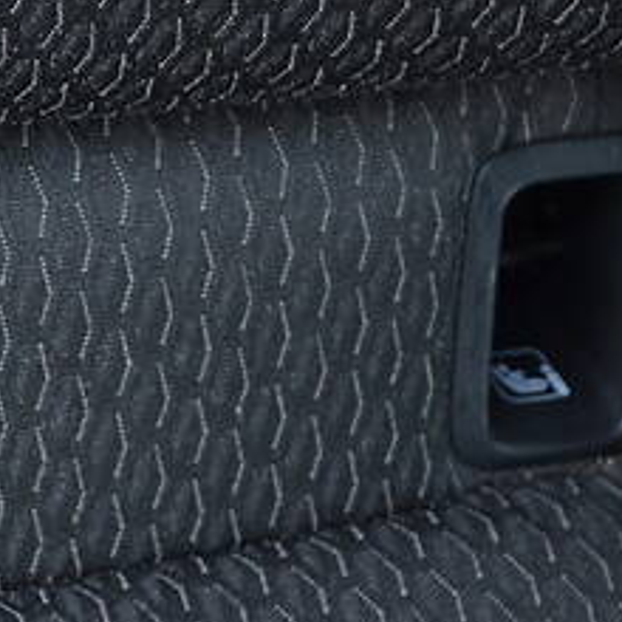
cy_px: 286
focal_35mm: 241
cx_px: -161
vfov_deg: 7.3
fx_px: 4899
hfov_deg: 7.2
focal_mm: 52
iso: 1400
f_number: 5
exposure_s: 1/30
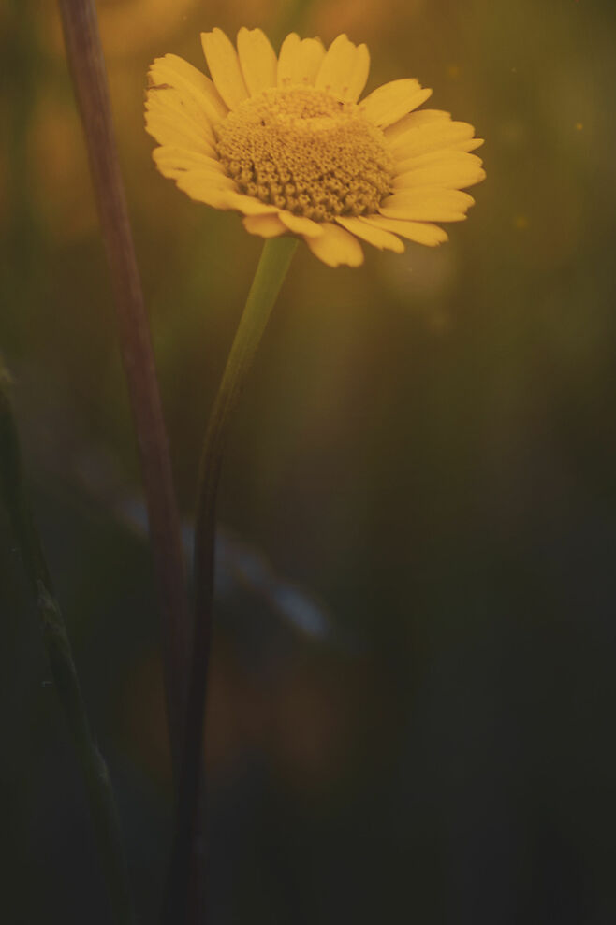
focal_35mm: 1092
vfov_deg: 1.9
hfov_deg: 1.3
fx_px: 28065
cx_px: 230
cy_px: 569
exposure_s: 1/250
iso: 100
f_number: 5.6
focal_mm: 300
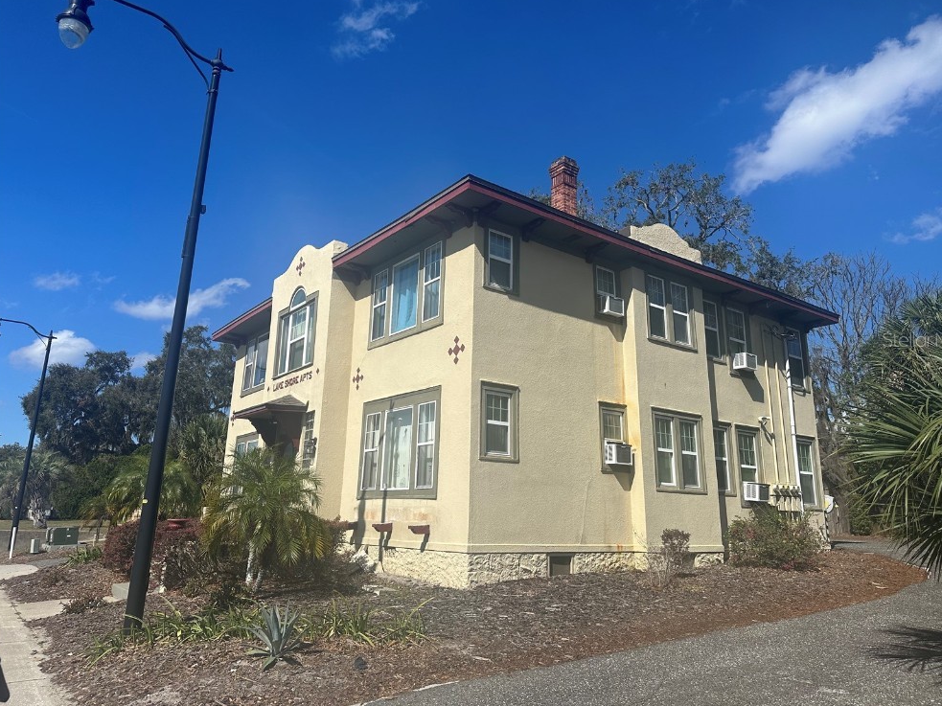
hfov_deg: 69.4
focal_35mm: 25
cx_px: 482
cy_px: 339
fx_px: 680
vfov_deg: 54.9
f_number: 1.78
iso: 80
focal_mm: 6.86
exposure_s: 1/6211
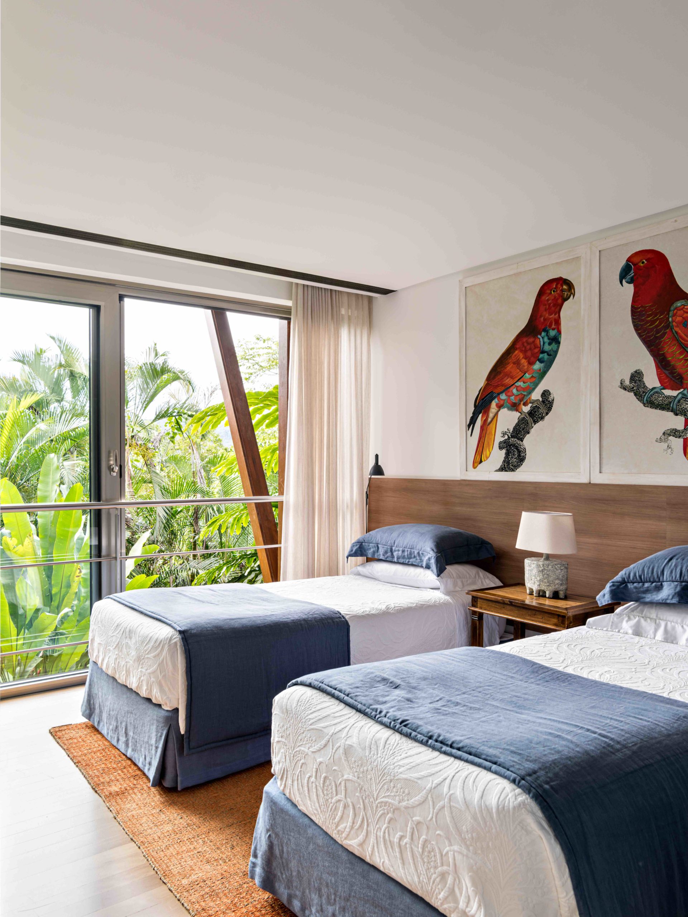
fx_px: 663
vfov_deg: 69.4
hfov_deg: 54.9
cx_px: 344
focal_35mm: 25
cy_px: 458
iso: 200
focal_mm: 33
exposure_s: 1/10
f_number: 10
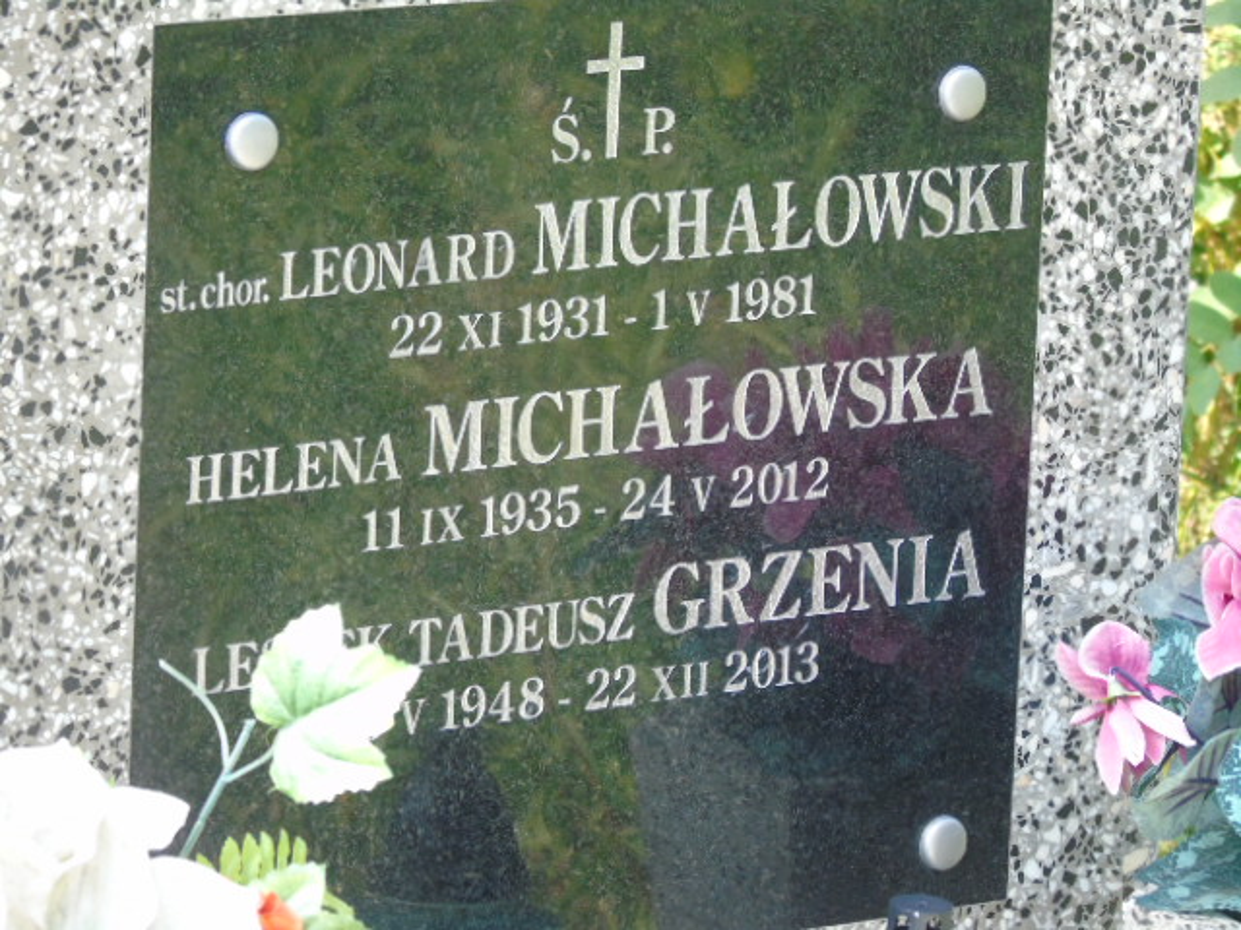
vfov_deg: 6.1
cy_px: 465
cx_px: 620
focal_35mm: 243
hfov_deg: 8.1
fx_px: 8712
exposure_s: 1/125
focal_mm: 43
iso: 320
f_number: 4.8
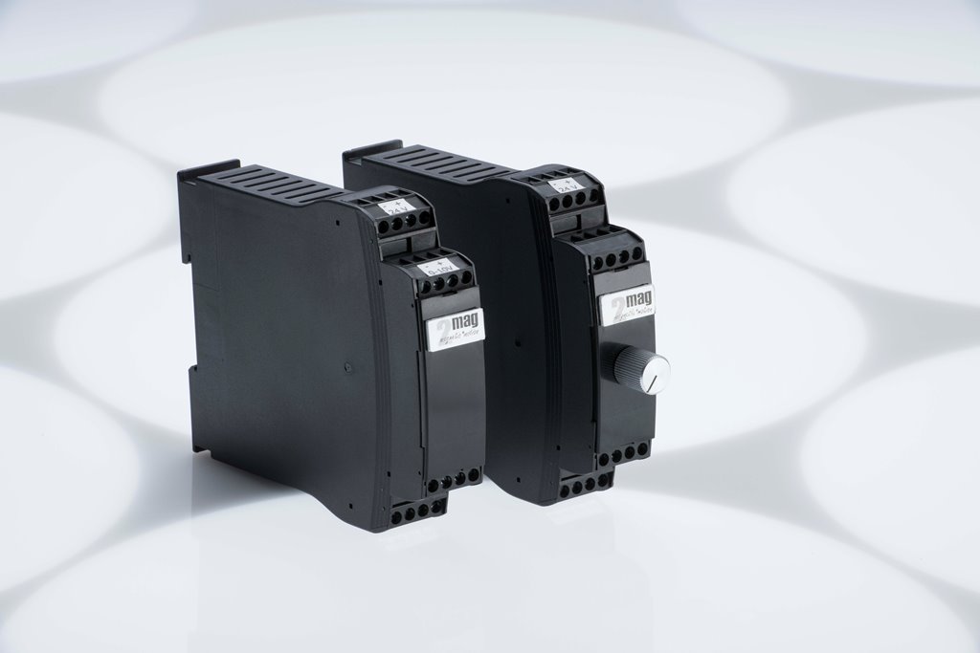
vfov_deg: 6.9
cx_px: 490
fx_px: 5445
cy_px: 326
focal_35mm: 200
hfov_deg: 10.3
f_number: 22
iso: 100
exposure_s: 1/100
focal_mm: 200
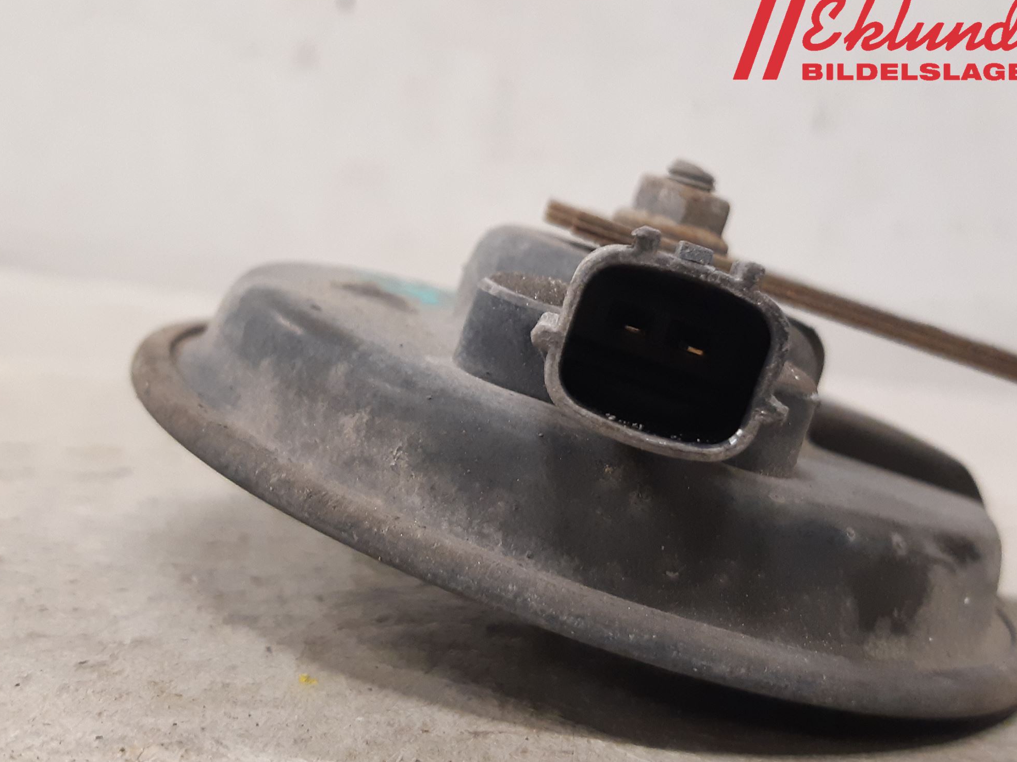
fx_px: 793
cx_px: 521
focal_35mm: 27
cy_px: 388
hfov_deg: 65.3
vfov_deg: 51.4
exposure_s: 1/33
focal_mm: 3.93
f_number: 1.7
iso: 200
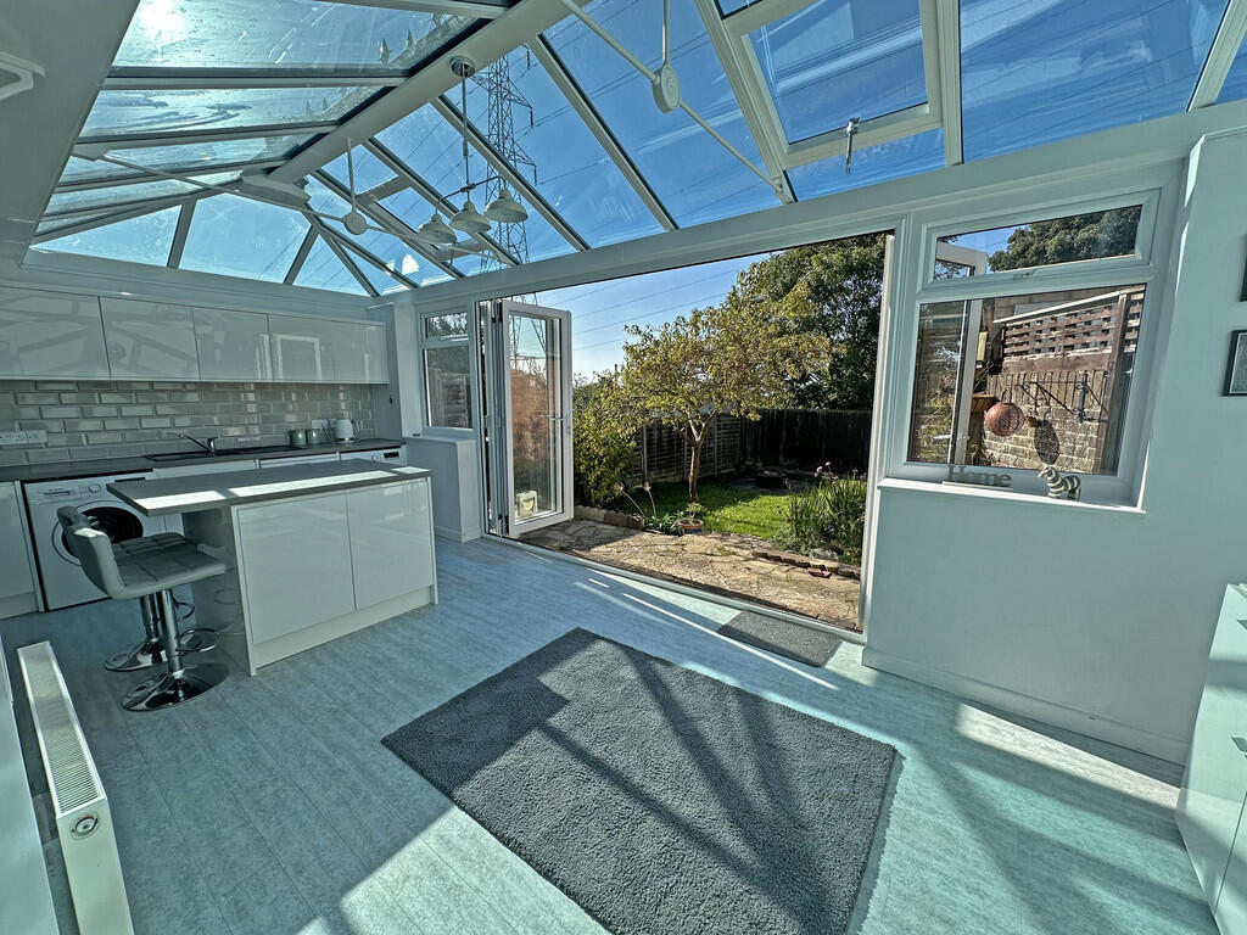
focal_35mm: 14
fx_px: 504
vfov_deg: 85.7
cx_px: 624
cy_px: 468
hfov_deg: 102.1
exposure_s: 1/1171
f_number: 2.2
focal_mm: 2.22
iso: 40
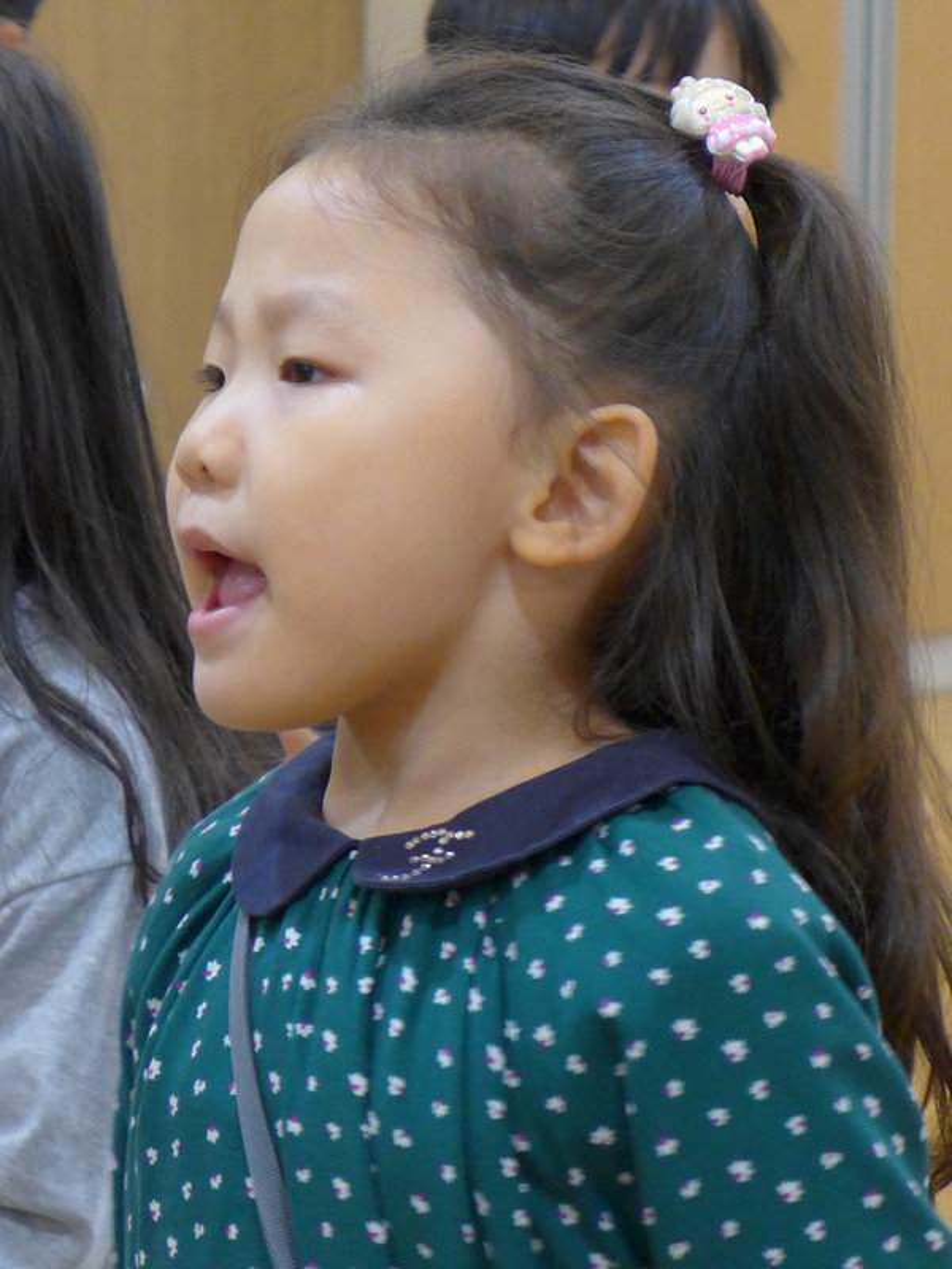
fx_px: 6600
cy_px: 634
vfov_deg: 11.0
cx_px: 476
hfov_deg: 8.2
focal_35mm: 180
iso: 400
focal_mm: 17.7
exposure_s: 1/80
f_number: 2.3
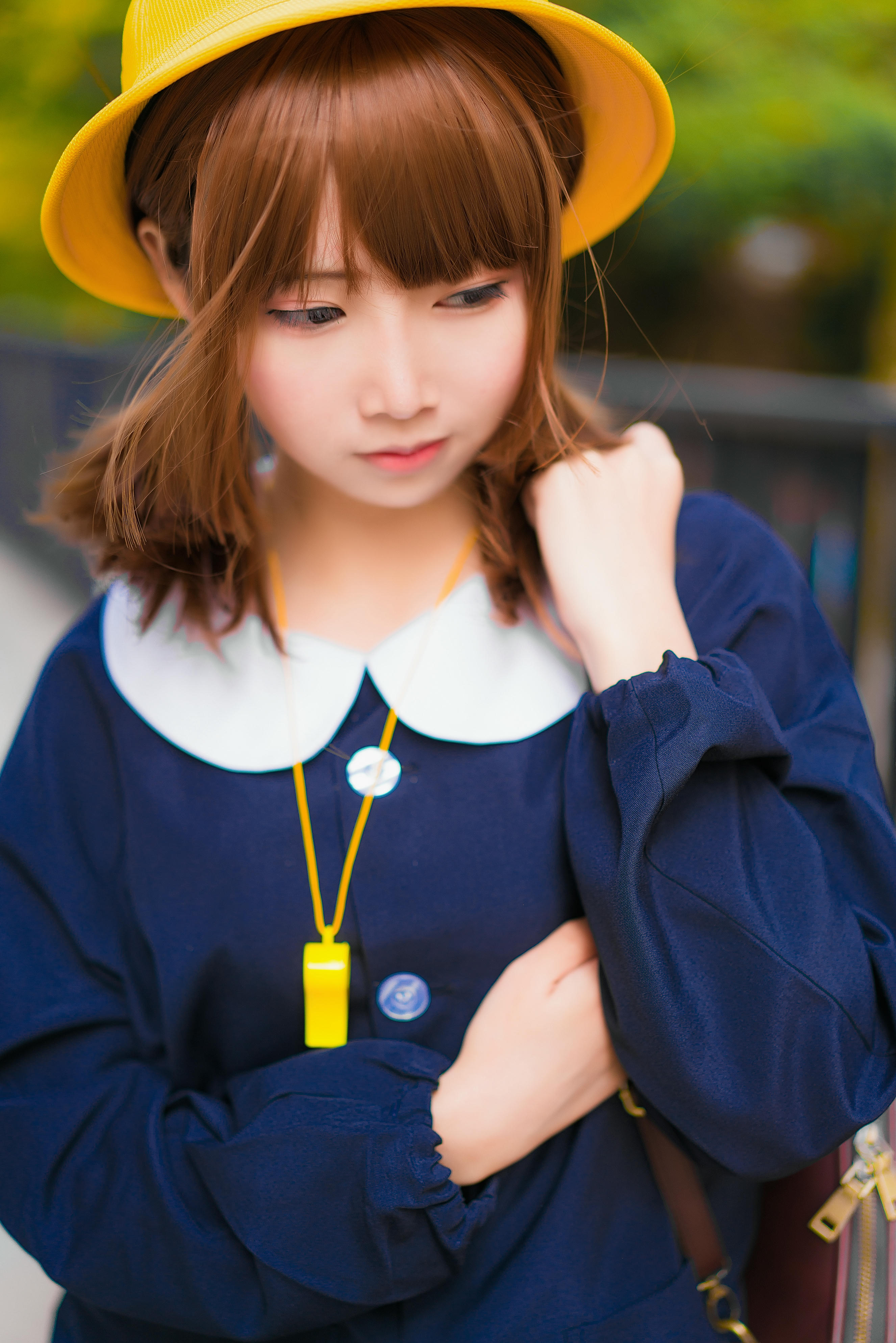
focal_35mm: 55
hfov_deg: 24.6
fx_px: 2052
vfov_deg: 36.2
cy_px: 672
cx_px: 448
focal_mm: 55
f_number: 1.8
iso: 100
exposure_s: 1/500
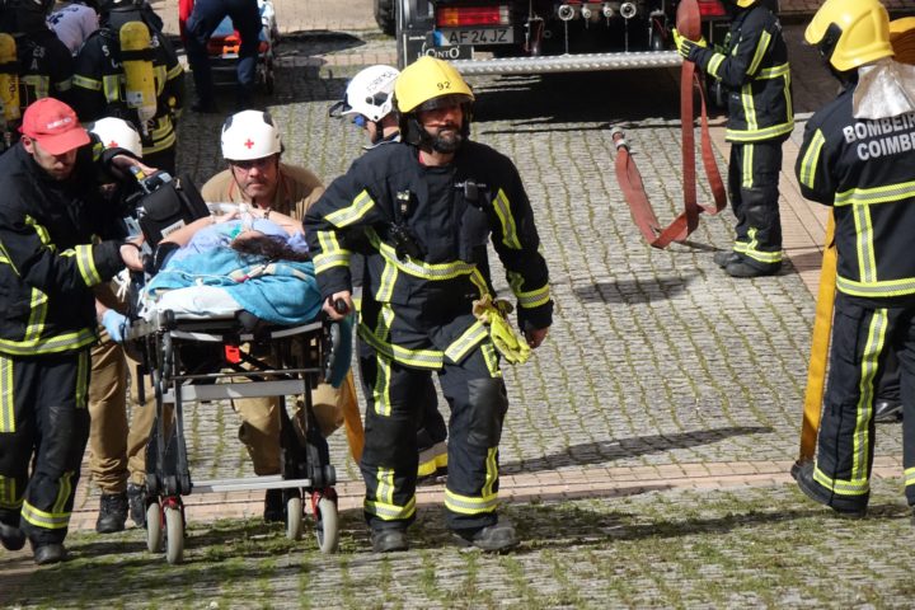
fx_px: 4524
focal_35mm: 178
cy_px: 305
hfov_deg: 11.5
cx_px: 458
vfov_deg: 7.7
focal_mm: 65.23
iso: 2000
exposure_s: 1/1000
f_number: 5.6
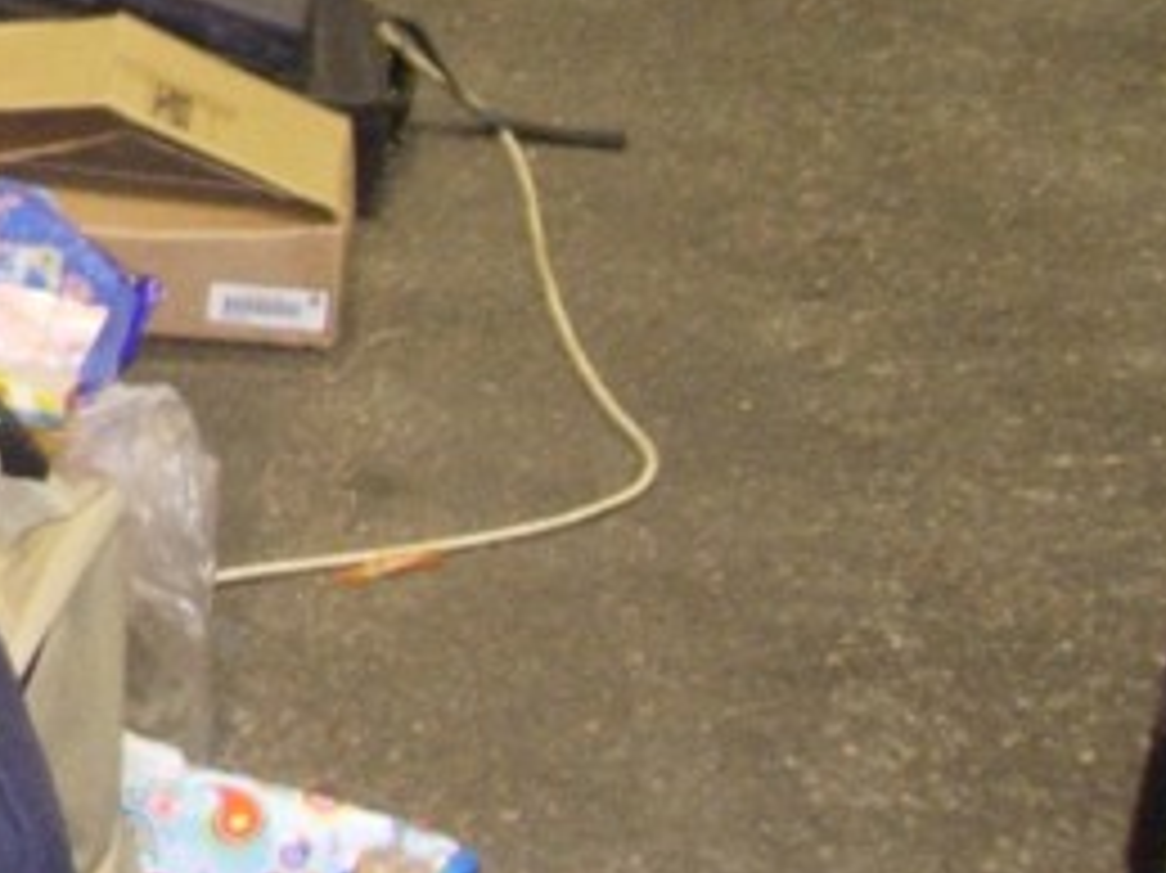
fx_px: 5926
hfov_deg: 10.1
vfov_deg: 8.2
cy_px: -472
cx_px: -1432
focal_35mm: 176
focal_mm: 7.8
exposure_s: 1/21.3
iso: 194
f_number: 2.8
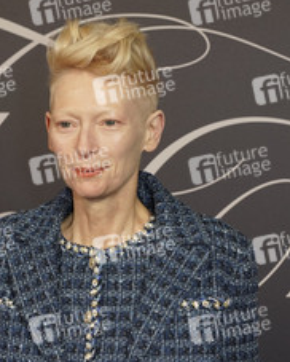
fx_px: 996
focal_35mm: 93
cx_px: 92
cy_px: 206
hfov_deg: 16.5
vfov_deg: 20.6
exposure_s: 1/160
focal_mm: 50
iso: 2000
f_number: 5.6
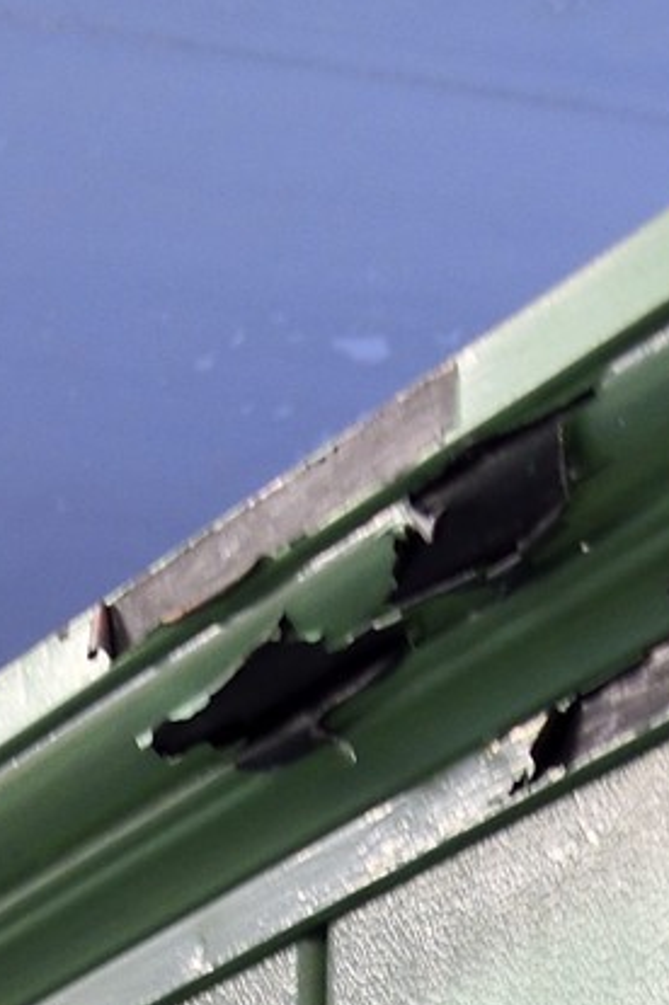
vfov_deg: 8.2
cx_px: -652
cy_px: 2789
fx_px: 6142
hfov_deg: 6.1
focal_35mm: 220
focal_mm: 38
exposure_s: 1/20
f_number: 6.3
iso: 800
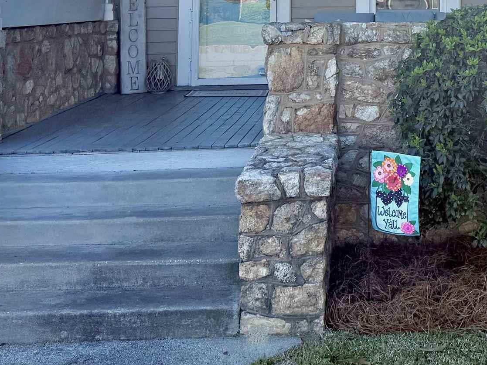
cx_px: 429
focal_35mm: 66
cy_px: -70
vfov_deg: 20.8
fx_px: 929
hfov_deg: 28.4
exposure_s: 1/2299
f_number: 1.78
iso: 100
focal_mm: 6.76
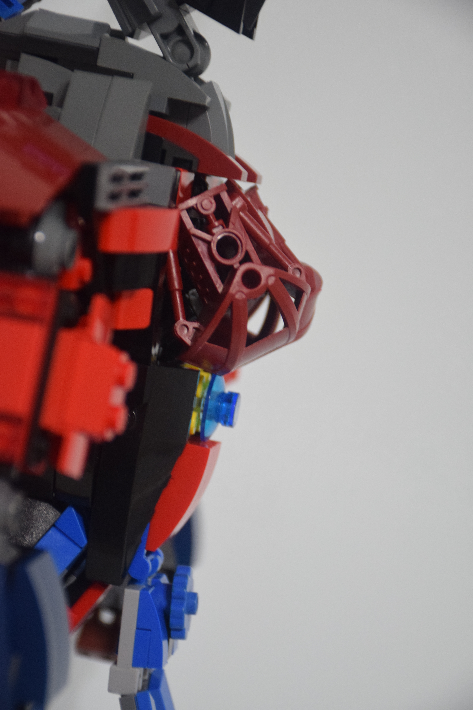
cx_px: 236
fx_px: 2365
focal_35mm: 120
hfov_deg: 11.4
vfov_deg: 17.1
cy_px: 355
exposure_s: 1/25
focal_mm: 80
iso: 1000
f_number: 5.3
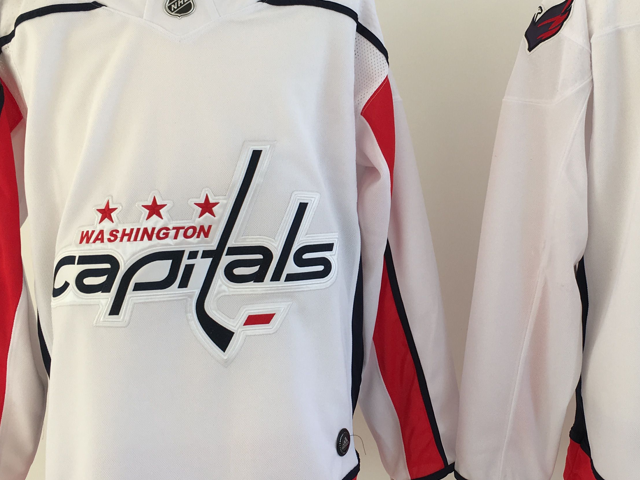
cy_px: 210
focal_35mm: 53
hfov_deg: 35.7
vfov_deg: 27.5
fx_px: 980
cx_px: 440
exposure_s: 1/139
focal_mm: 4.15
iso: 25
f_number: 2.2
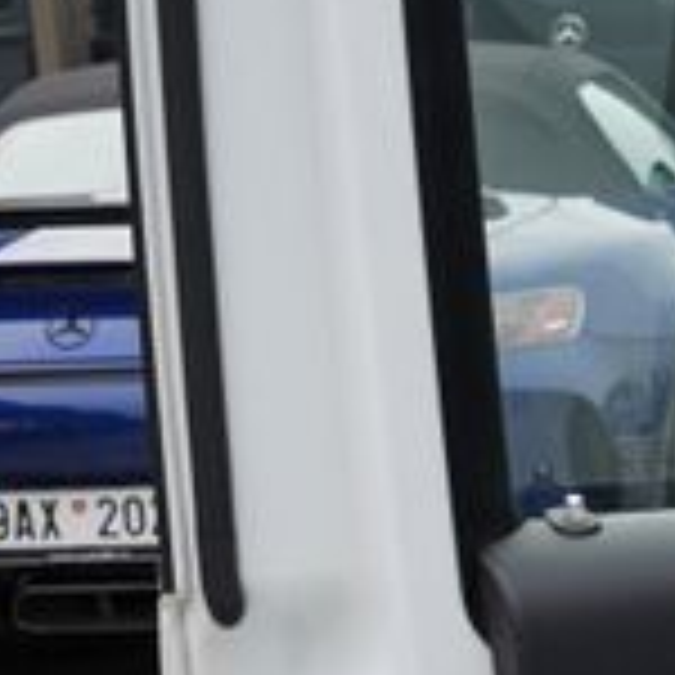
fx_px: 3067
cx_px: 1170
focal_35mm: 139
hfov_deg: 11.7
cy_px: 641
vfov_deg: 12.4
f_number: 5.6
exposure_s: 1/125
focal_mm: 24
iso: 100
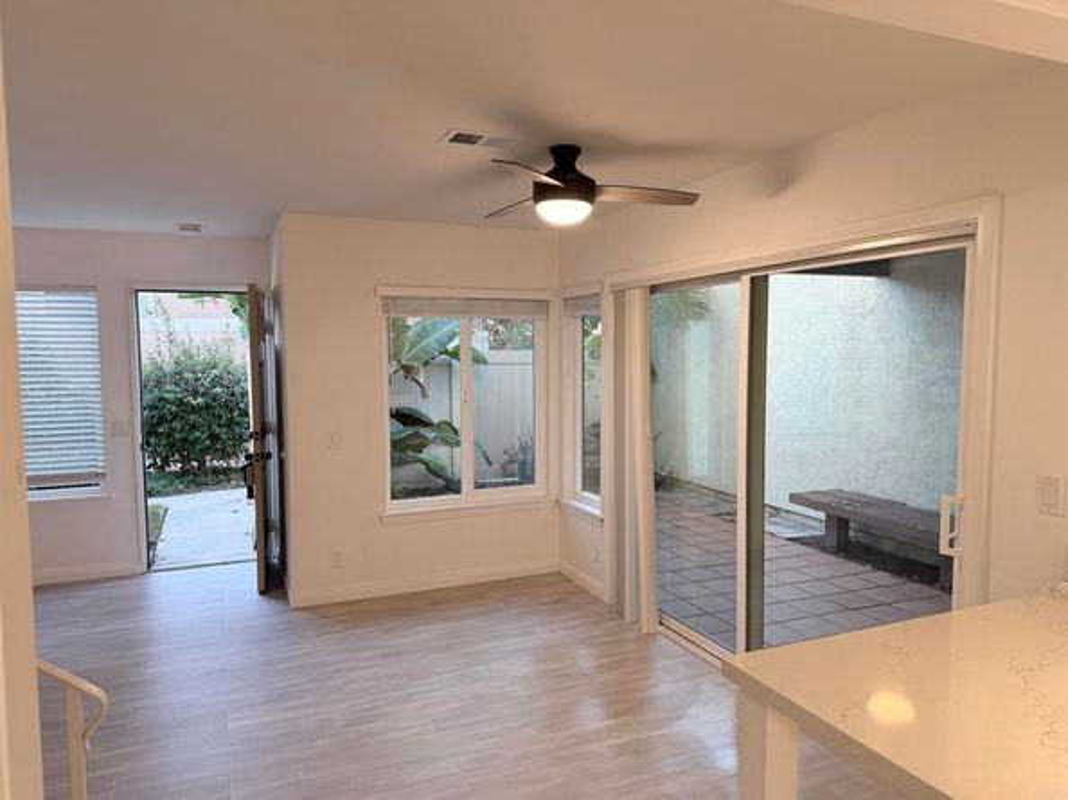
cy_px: 400
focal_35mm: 24
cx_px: 534
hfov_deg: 71.6
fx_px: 740
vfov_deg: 56.8
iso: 250
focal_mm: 6.76
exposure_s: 1/120
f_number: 1.78
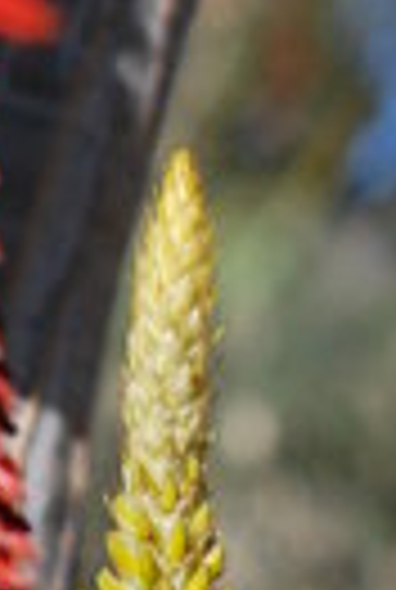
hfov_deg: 1.4
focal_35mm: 1005
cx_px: 783
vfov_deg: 2.0
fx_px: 16494
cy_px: 964
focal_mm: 110
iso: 140
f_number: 5.6
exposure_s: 1/500
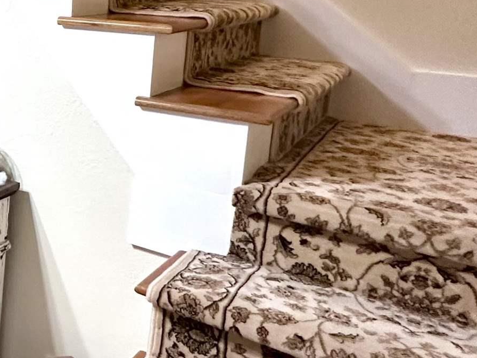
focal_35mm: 48
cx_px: -216
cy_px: 77
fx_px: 661
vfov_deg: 29.6
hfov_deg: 28.2
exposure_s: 1/120
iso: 250
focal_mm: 2.22
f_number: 2.2
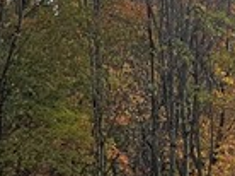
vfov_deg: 8.5
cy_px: 238
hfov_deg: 10.9
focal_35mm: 171
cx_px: 404
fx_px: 1159
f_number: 1.8
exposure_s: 1/1099
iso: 25
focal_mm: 5.4
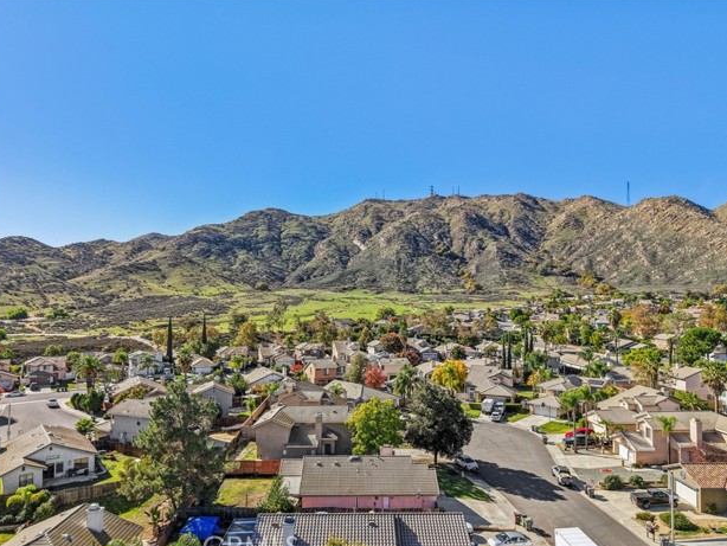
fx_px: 525
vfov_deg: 54.9
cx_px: 366
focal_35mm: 25
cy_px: 280
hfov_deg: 69.4
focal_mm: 8.7
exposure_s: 1/3200
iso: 200
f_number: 1.8
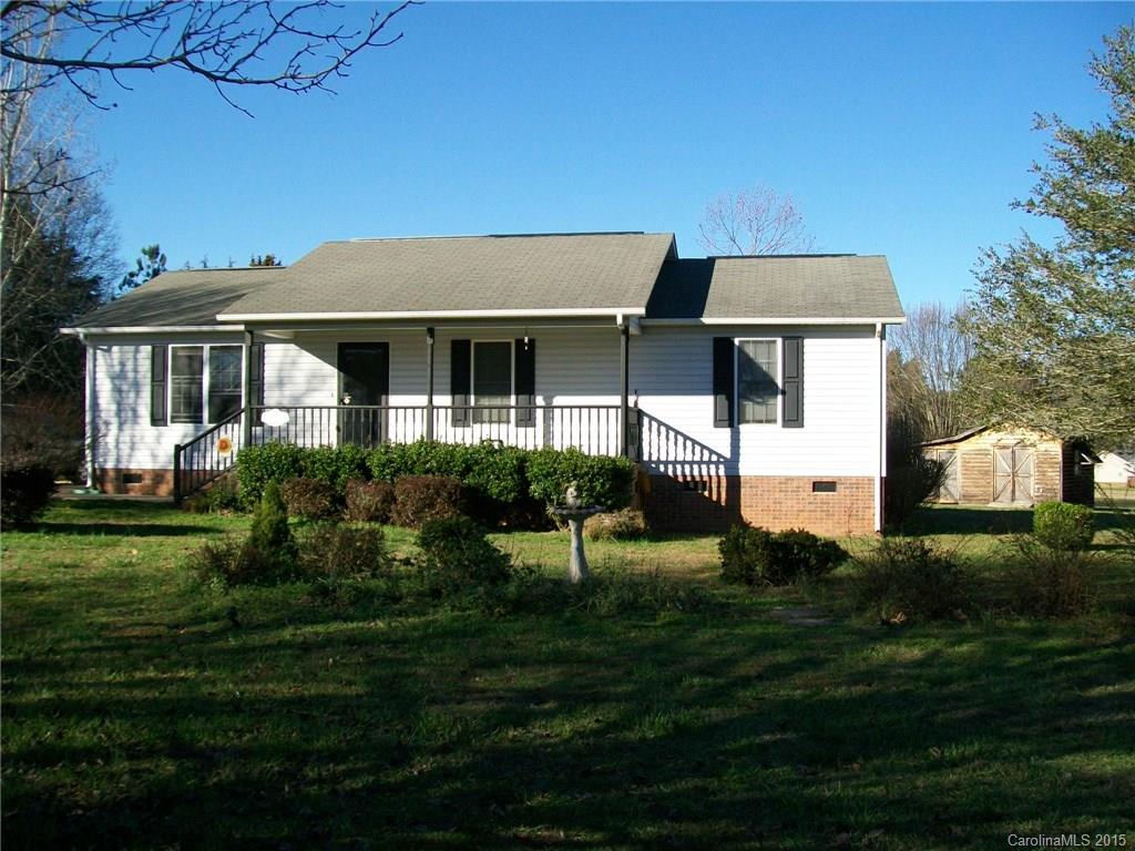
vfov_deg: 39.7
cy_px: 426
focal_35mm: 36
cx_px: 568
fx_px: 1180
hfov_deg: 51.4
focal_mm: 6
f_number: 2.7
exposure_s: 1/800
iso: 64
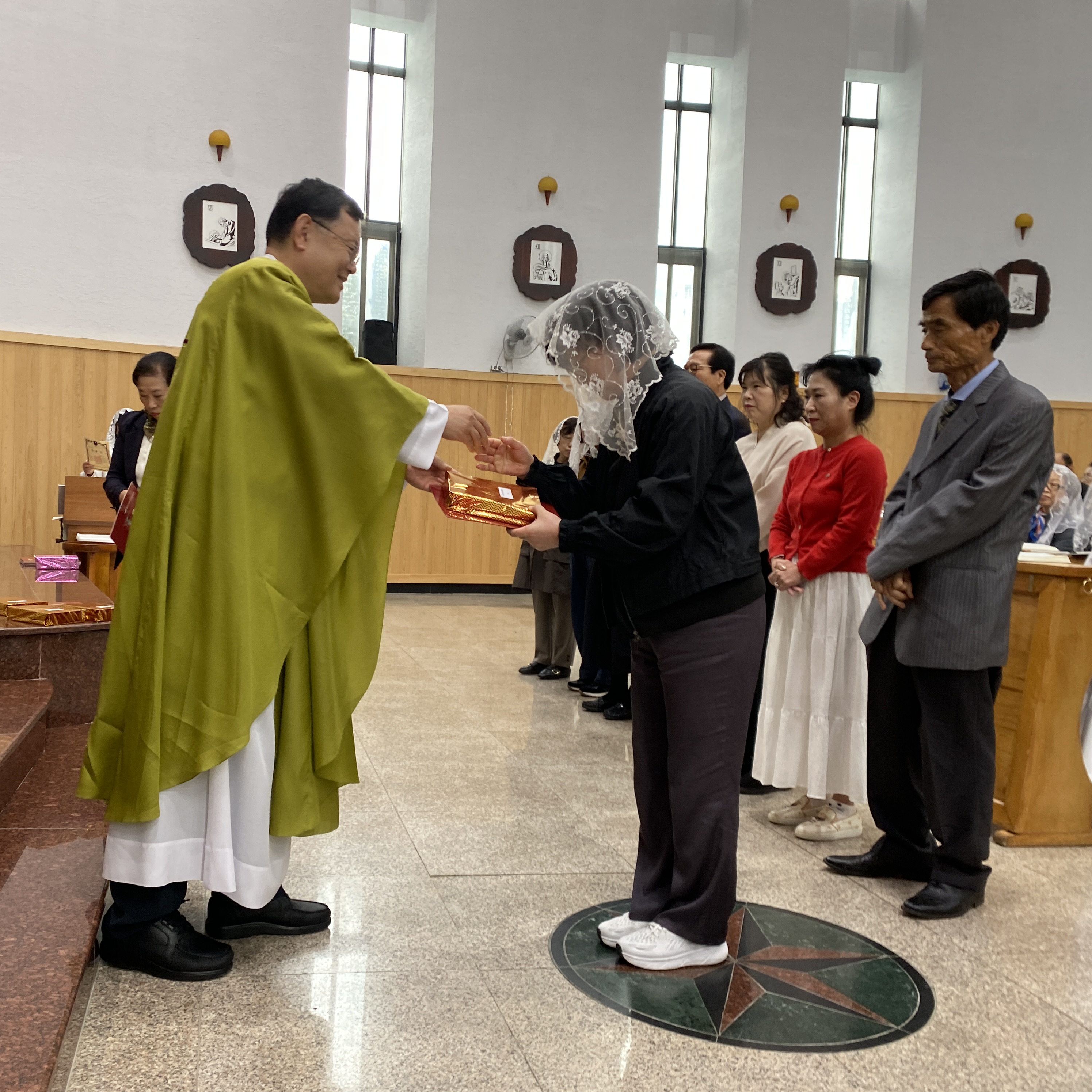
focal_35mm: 31
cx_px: 432
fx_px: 1106
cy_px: 550
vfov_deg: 52.5
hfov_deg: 52.1
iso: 80
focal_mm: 4.25
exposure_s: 1/60
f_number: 1.8
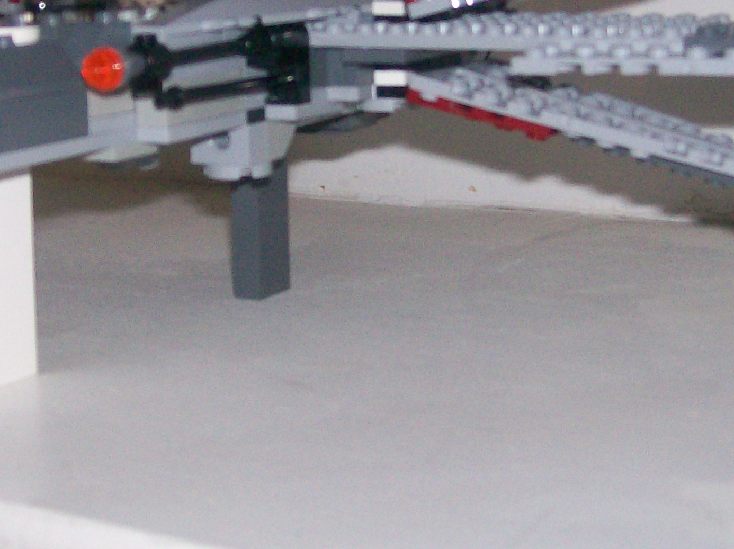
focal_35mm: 74
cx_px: 281
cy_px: 123
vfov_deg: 19.7
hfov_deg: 26.3
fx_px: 1568
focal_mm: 6
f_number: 2.7
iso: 140
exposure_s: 1/64
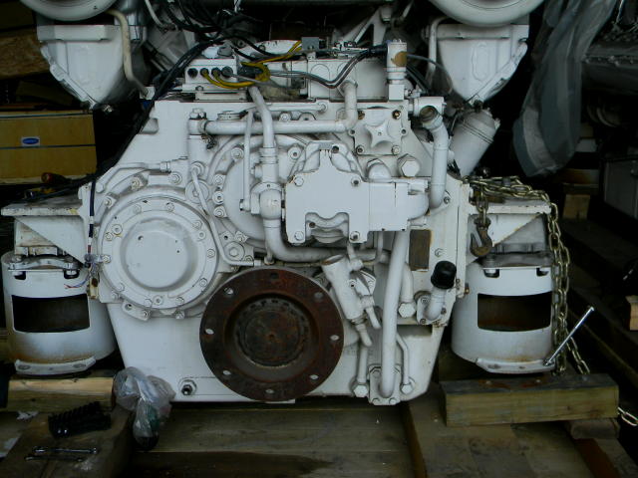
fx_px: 664
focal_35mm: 36
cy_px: 239
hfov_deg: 51.4
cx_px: 319
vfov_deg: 39.7
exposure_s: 1/83.2
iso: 80
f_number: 3.7
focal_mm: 6.4
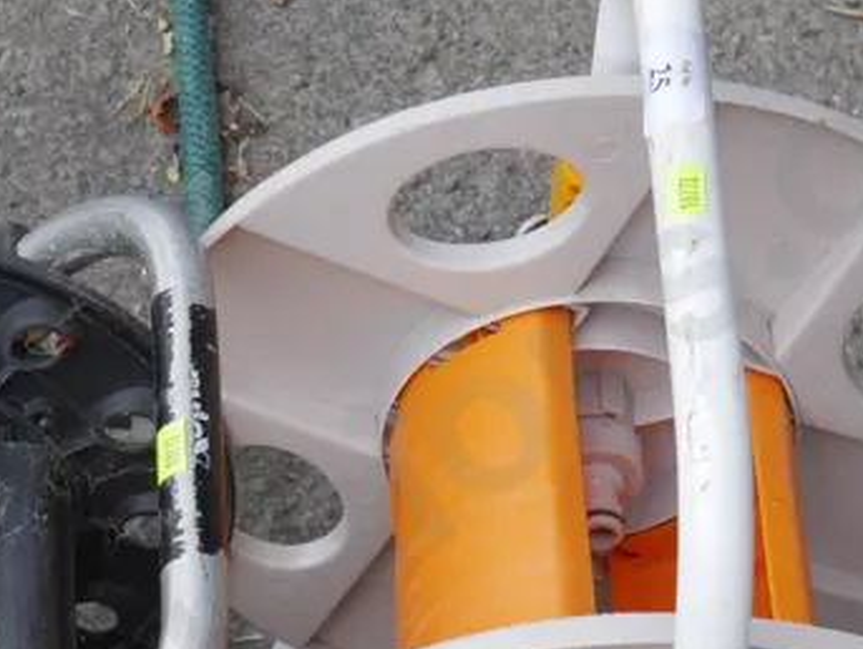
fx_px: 4168
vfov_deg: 8.8
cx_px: 189
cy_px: 658
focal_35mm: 167
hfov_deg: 11.8
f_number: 6.3
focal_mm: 28
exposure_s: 1/160
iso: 200
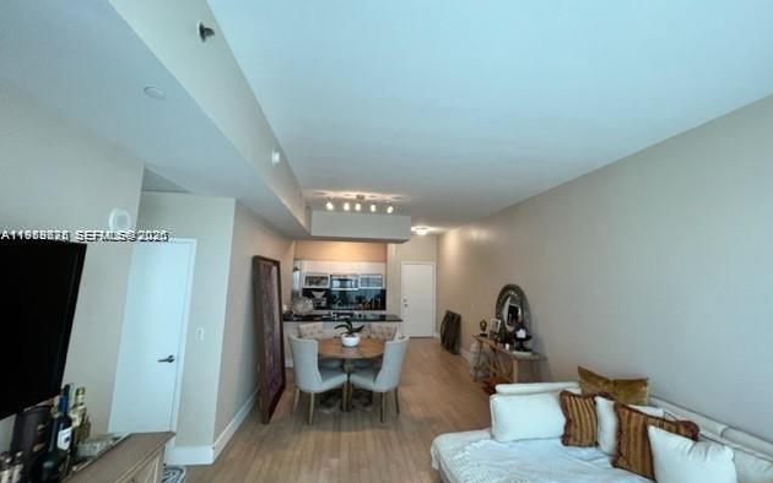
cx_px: 391
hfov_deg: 105.3
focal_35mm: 14
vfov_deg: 78.6
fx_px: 295
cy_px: 235
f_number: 1.8
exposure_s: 1/120
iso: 200
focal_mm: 1.57
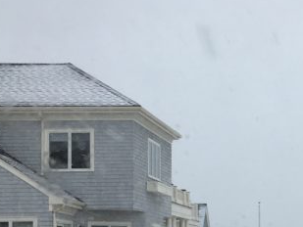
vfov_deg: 15.2
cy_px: 212
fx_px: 841
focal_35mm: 96
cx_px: 409
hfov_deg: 18.8
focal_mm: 4.15
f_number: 2.2
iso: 25
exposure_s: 1/293
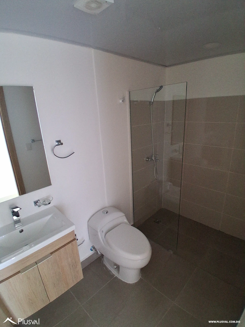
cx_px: 122
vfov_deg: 91.0
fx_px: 160
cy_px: 164
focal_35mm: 17
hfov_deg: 74.7
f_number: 2.2
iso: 400
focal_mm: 1.4
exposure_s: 1/40
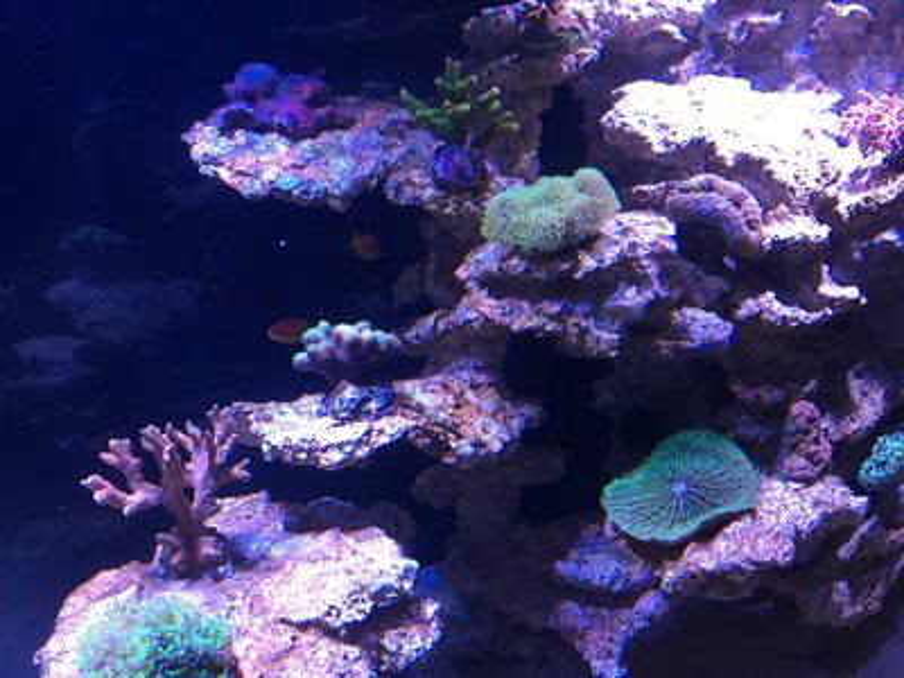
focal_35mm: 29
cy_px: 339
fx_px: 757
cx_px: 452
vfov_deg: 48.2
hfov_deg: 61.7
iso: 32
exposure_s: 1/33
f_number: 2.2
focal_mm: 4.15
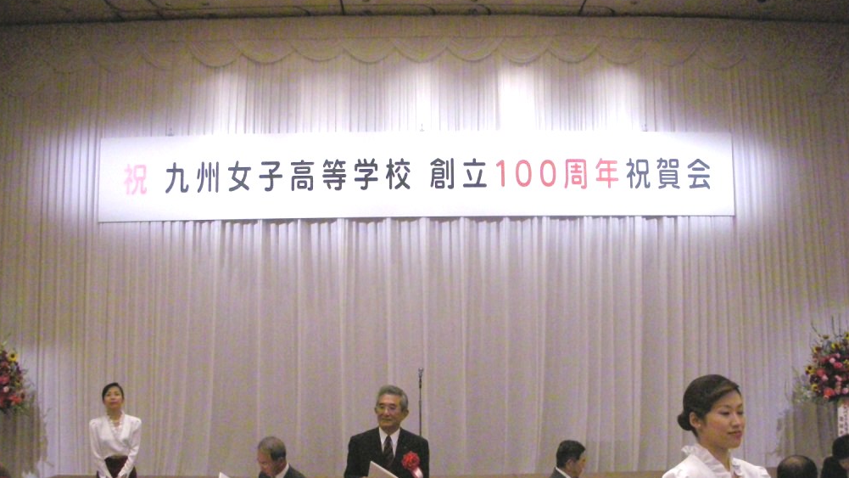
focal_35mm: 39
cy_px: 286
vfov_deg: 30.3
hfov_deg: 51.6
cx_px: 423
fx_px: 878
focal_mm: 5.8
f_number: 2.8
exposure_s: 1/128
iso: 501
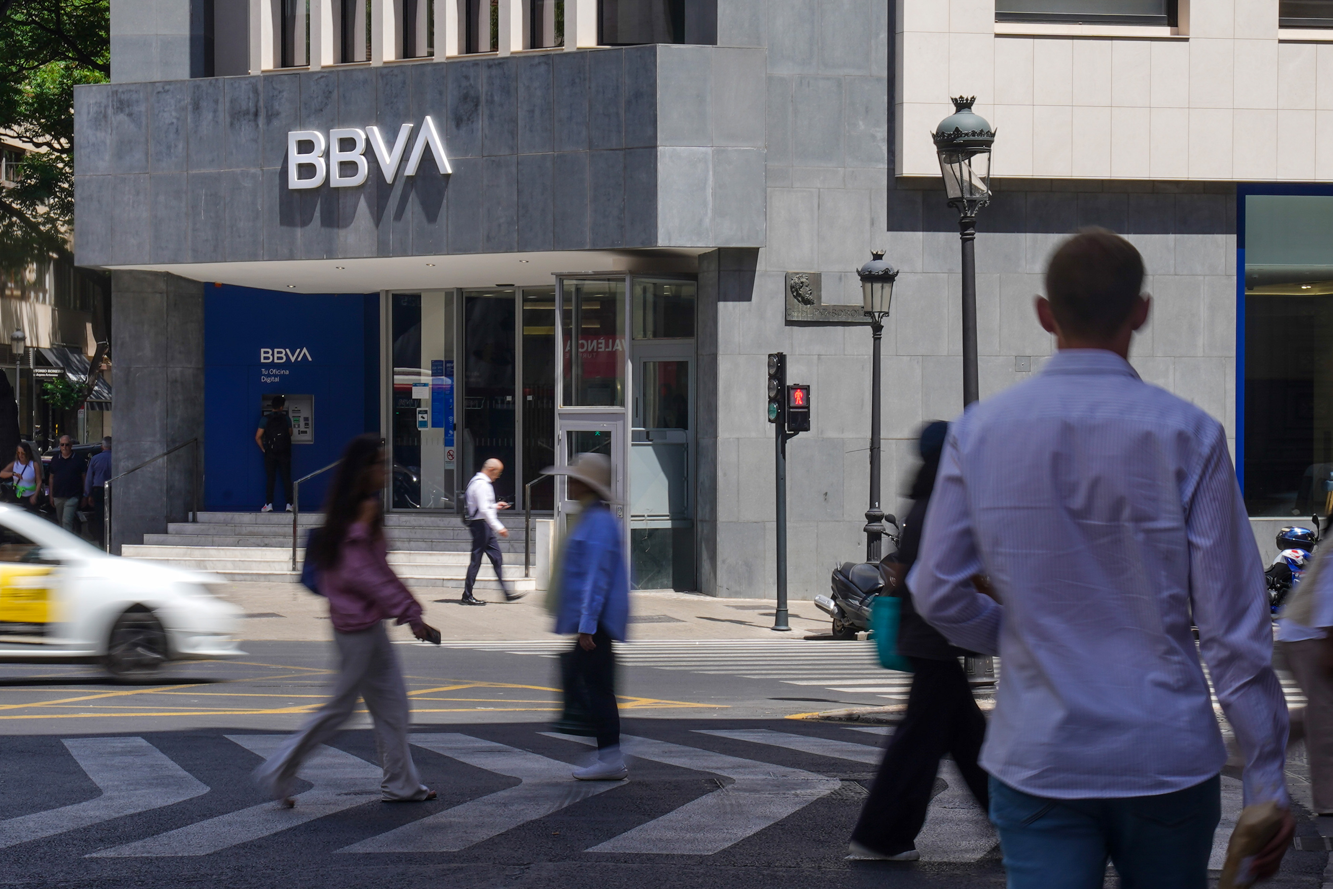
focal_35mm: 106
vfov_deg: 12.9
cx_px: 670
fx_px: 3925
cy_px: 442
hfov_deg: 19.3
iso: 50
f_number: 22
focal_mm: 70
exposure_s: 1/20
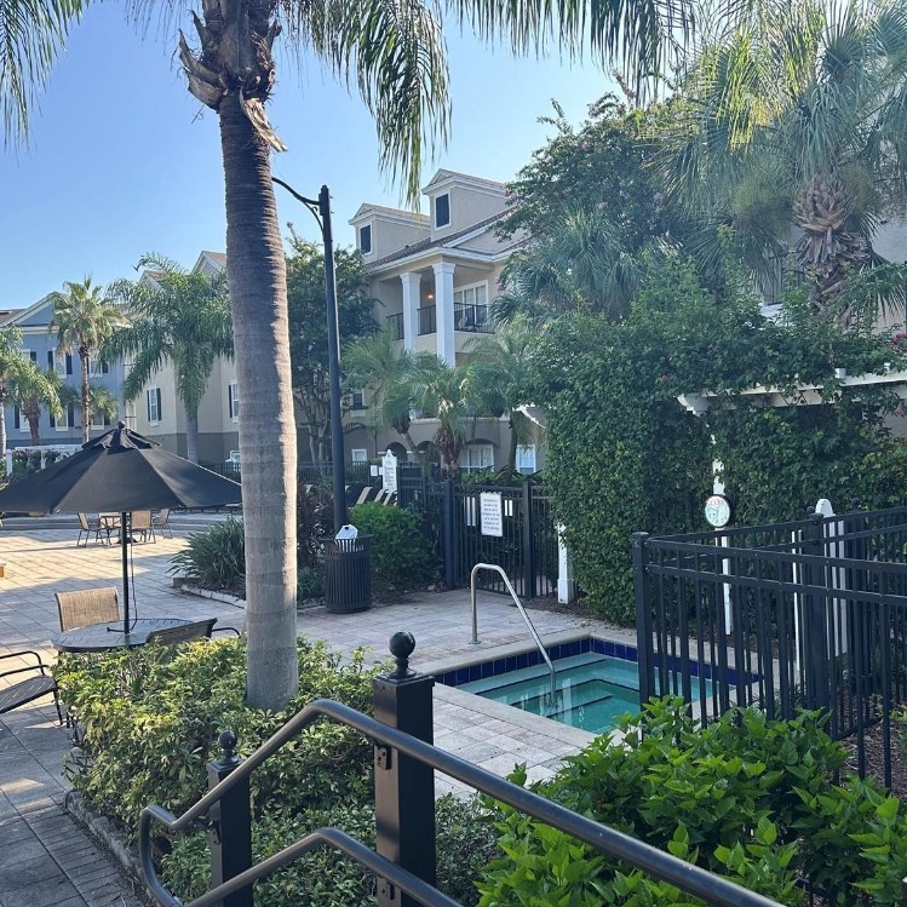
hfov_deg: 55.5
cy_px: 463
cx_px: 503
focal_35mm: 29
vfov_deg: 55.6
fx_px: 860
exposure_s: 1/864
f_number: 1.78
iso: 80
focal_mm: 6.86
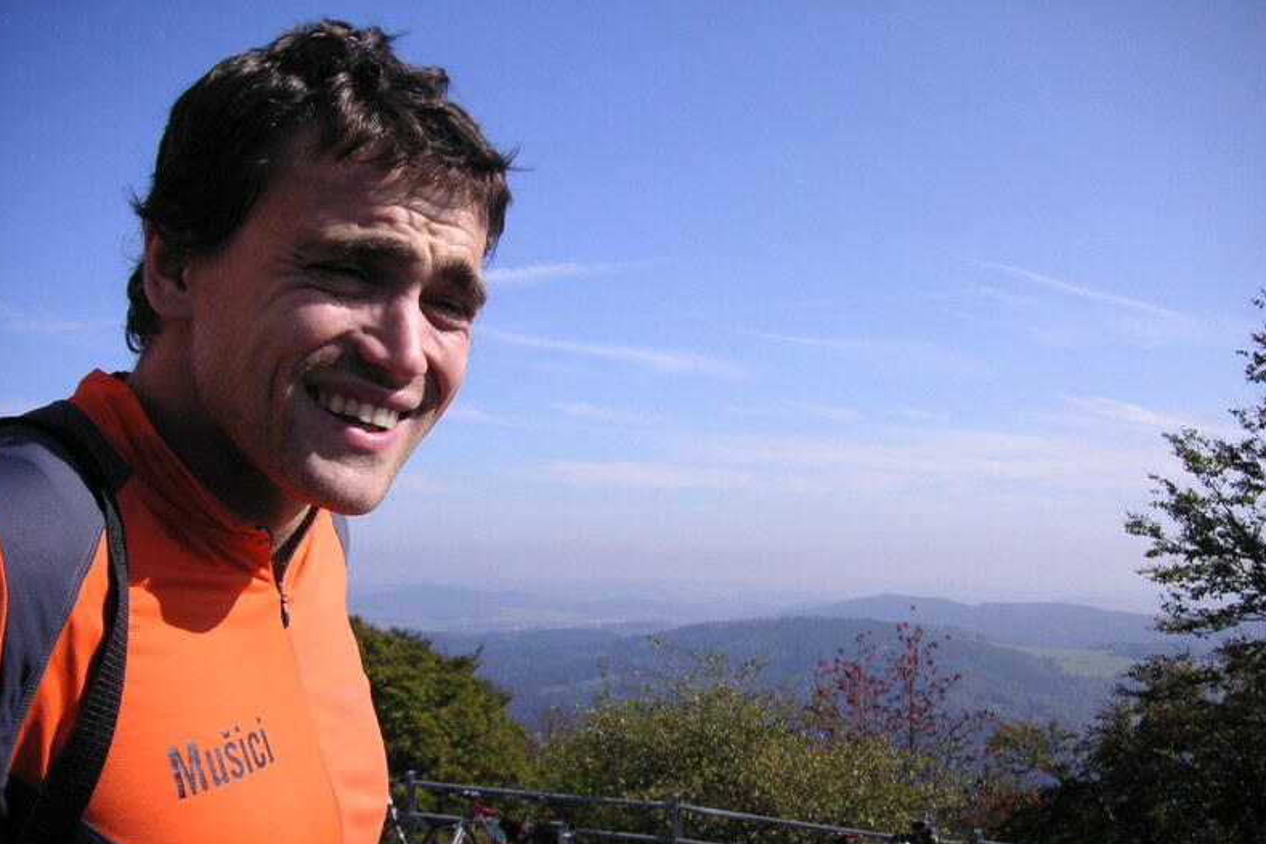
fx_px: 1371
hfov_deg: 49.6
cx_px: 627
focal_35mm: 39
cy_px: 469
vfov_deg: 34.2
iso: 50
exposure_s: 1/180
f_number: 6.7
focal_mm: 6.1
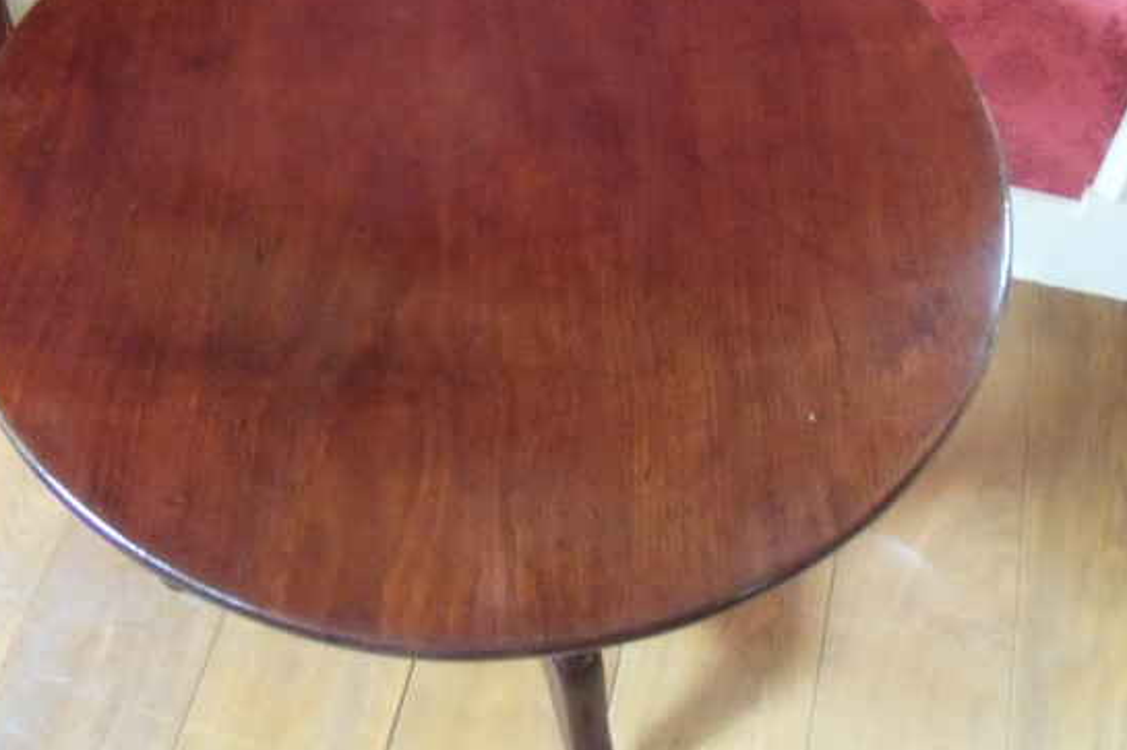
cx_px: 469
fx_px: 1377
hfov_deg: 44.4
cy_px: 304
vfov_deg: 30.4
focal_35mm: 44
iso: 800
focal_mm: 6.4
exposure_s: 1/4
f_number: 3.6
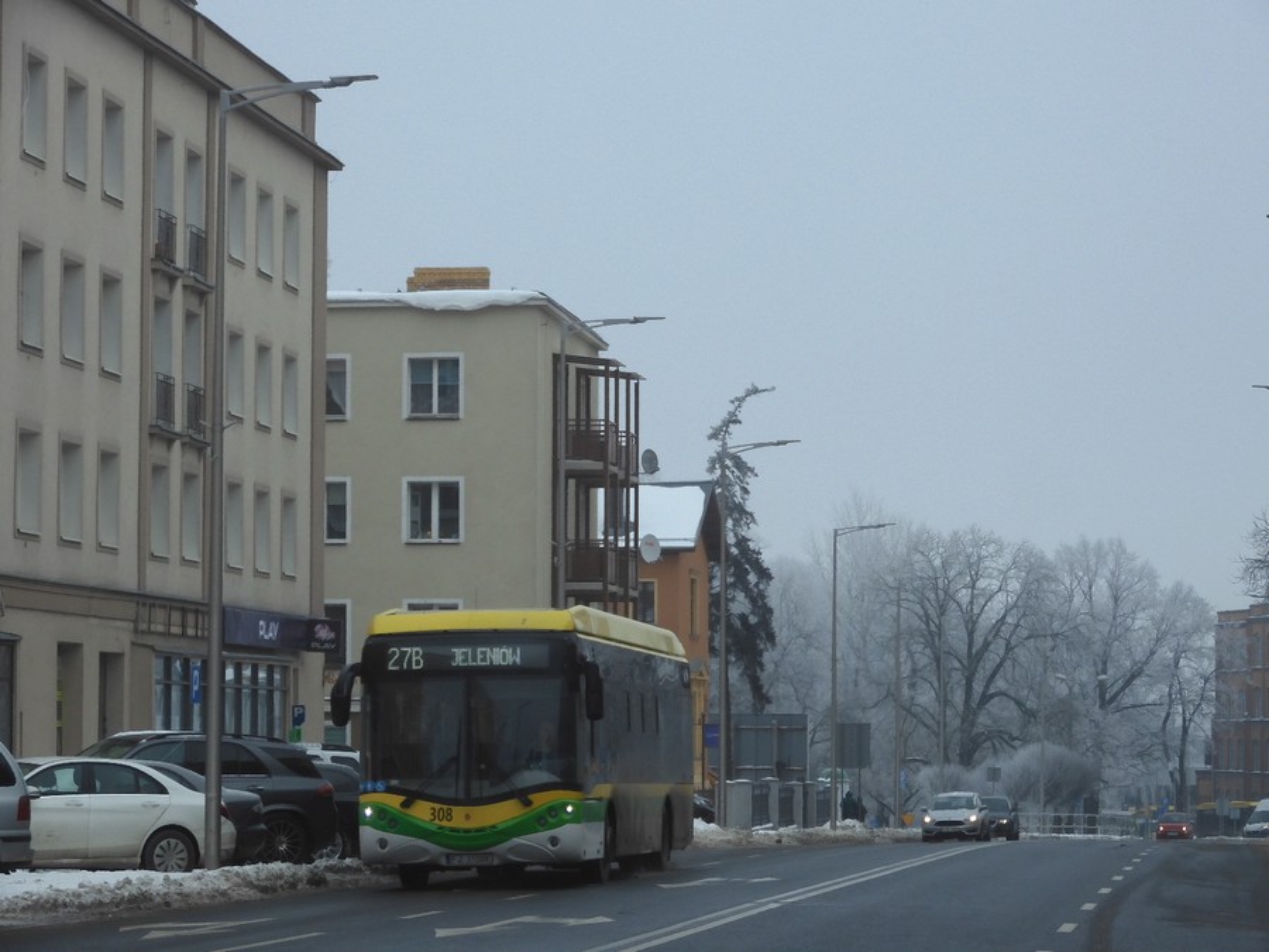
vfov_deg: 12.3
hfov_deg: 16.4
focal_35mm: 120
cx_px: 634
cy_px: 476
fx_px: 4399
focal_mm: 21.4
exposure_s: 1/320
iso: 100
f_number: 5
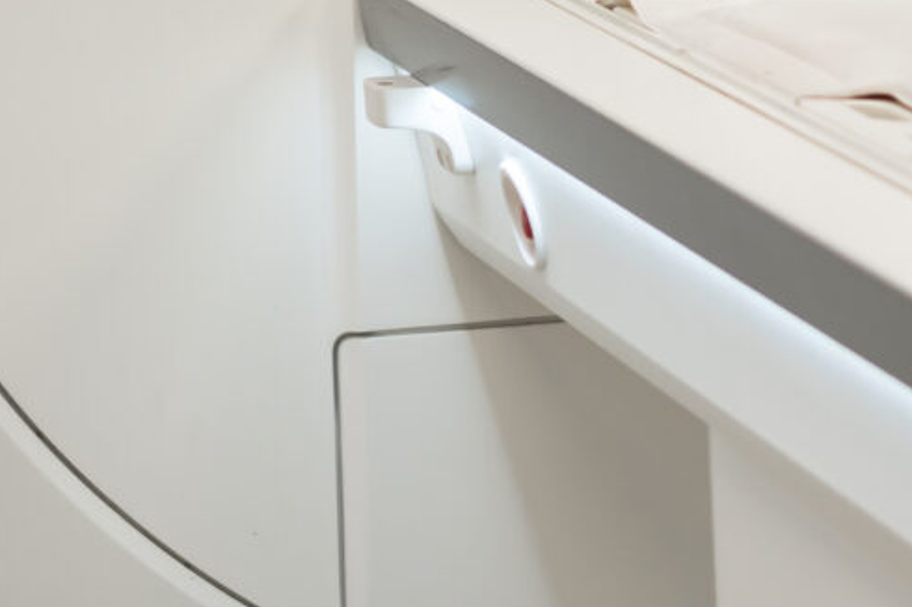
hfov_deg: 8.7
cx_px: 1480
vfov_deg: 5.9
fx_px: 5823
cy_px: -388
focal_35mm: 230
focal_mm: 55
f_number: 1.8
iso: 100
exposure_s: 1/500
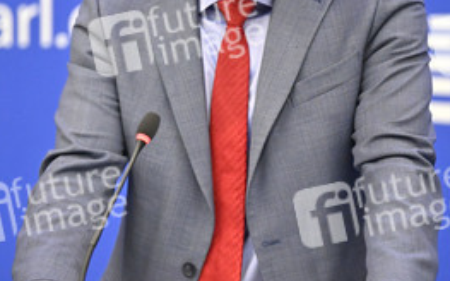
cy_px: 122
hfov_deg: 7.8
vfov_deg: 4.8
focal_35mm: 271
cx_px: 226
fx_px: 3321
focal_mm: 175
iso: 5000
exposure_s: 1/800
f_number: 2.8
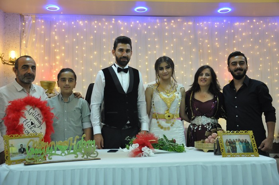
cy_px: 92
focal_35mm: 39
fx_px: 302
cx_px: 140
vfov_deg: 34.1
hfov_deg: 49.6
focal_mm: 26
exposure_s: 1/80
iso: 1250
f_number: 4.5
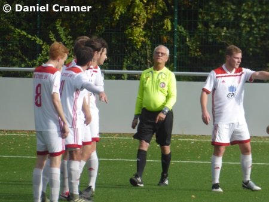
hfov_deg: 2.8
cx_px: 134
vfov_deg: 2.1
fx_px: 5598
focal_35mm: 720
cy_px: 101
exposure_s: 1/160
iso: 80
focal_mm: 129
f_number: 6.4
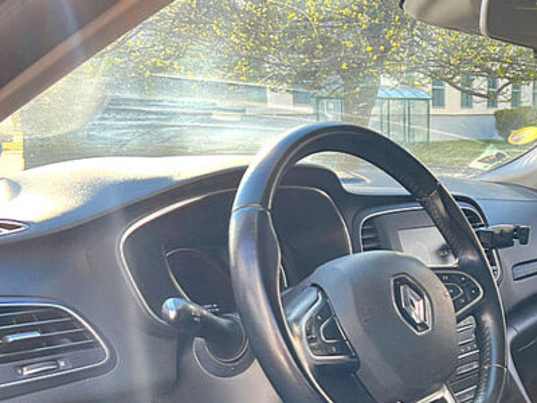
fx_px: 807
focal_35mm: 52
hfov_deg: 35.5
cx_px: 438
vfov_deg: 26.9
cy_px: 373
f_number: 1.5
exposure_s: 1/195
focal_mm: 5.7
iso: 50
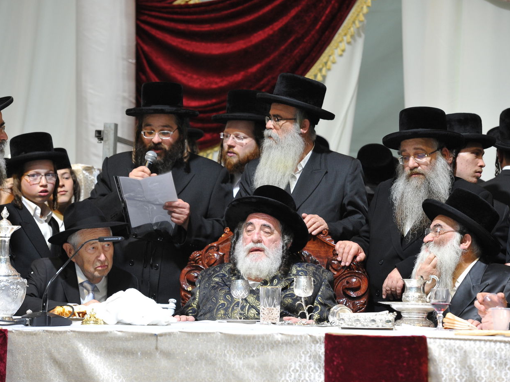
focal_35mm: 147
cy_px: 192
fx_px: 2166
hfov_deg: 13.4
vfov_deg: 10.1
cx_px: 267
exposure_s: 1/160
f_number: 4.5
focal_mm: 135
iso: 1600
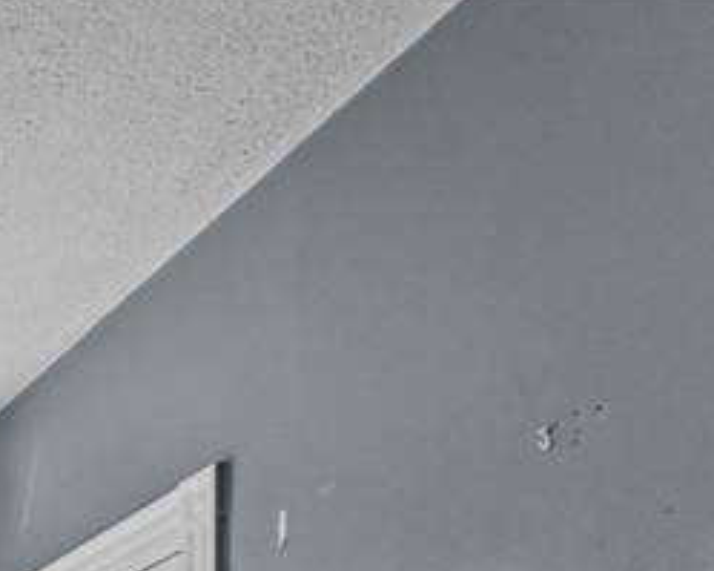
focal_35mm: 61
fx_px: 1290
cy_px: 963
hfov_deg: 20.2
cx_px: -628
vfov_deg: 19.8
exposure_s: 1/10
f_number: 11
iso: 1250
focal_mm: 15.8
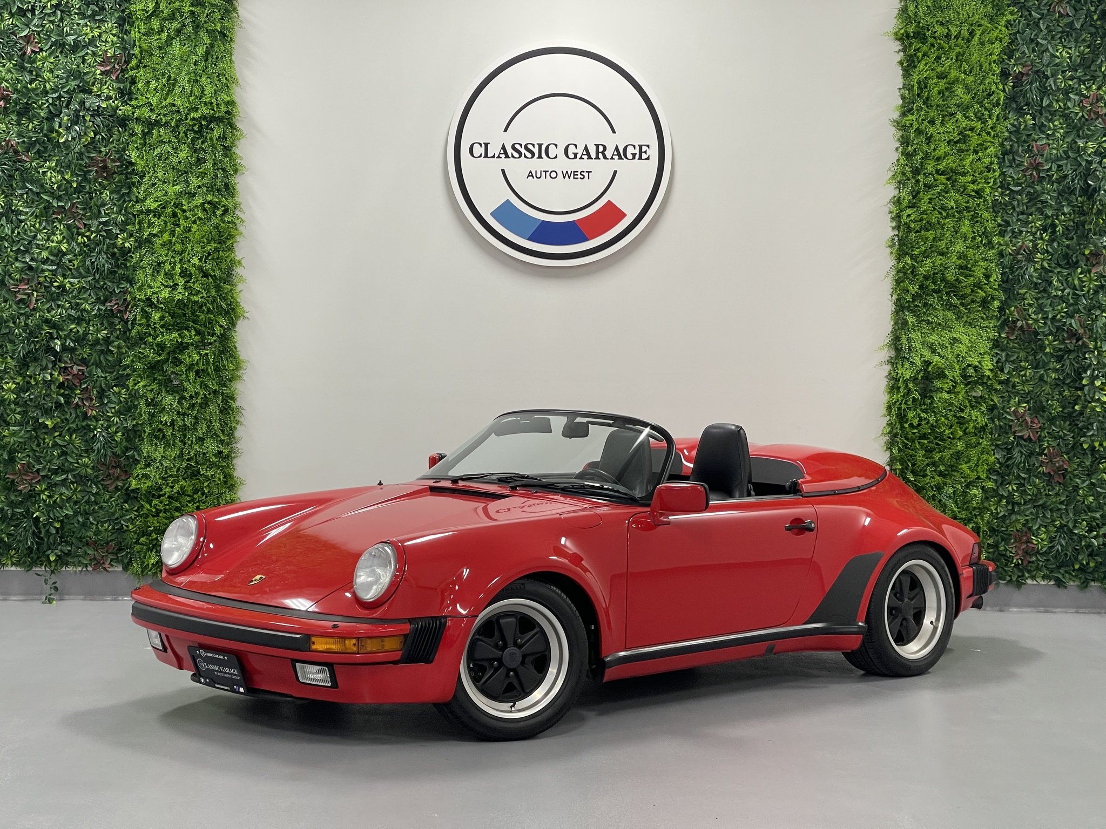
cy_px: 414
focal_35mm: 64
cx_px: 553
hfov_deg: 30.3
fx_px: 2045
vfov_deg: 22.9
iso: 100
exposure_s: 1/99
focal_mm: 7.5
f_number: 2.2
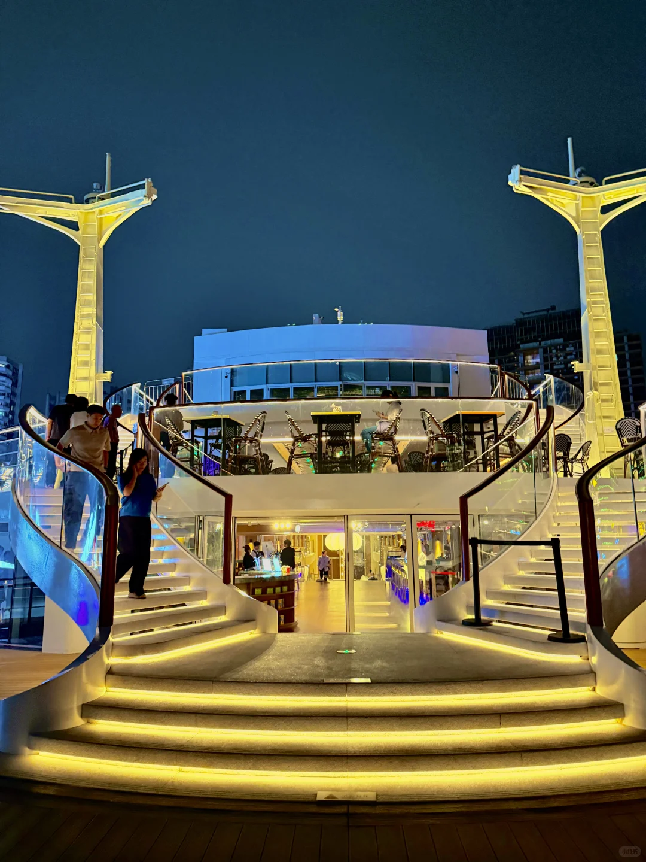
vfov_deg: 71.6
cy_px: 431
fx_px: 597
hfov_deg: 56.8
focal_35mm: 24
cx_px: 323
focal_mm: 6.76
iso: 640
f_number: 1.78
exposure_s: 1/60
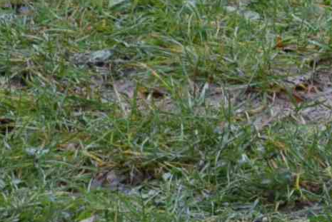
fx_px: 5169
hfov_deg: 3.6
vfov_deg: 2.4
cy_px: -250
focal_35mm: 560
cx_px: 930
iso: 800
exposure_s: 1/100
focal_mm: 58
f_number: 7.1
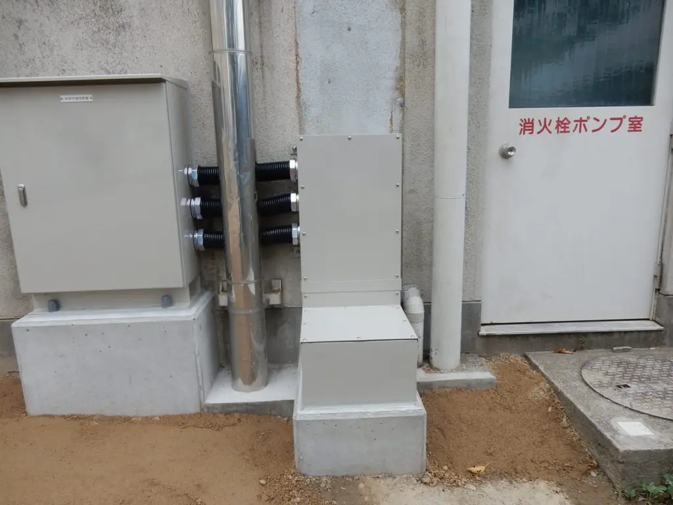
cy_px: 252
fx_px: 486
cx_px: 336
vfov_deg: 54.9
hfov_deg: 69.4
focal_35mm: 25
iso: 125
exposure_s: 1/400
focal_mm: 4.5
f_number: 3.7
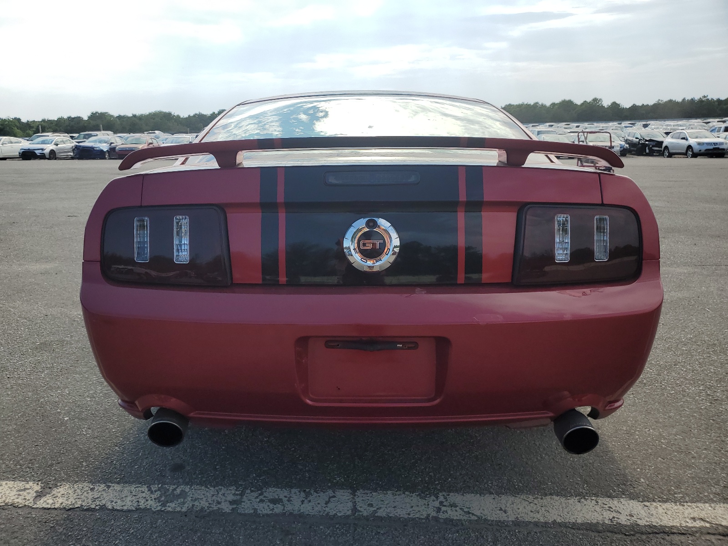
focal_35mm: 26
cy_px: 273
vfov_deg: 53.1
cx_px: 364
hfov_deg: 67.3
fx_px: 547
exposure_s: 1/3333
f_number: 1.5
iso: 50
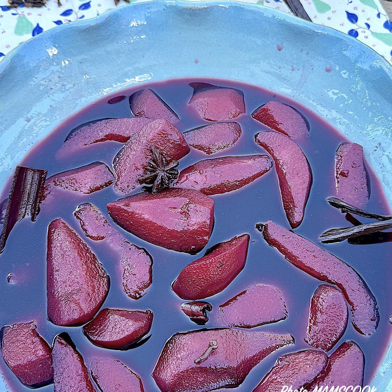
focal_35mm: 29
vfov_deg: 54.9
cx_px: 196
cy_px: 145
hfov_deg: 55.6
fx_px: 372
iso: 64
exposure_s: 1/267
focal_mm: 6.76
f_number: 1.78
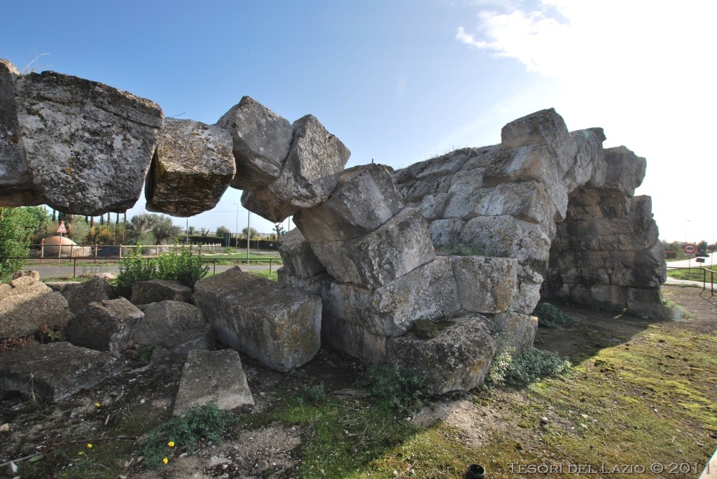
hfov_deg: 100.3
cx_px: 358
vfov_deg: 77.5
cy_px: 240
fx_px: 299
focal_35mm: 15
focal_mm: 10
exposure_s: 1/250
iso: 100
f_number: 8
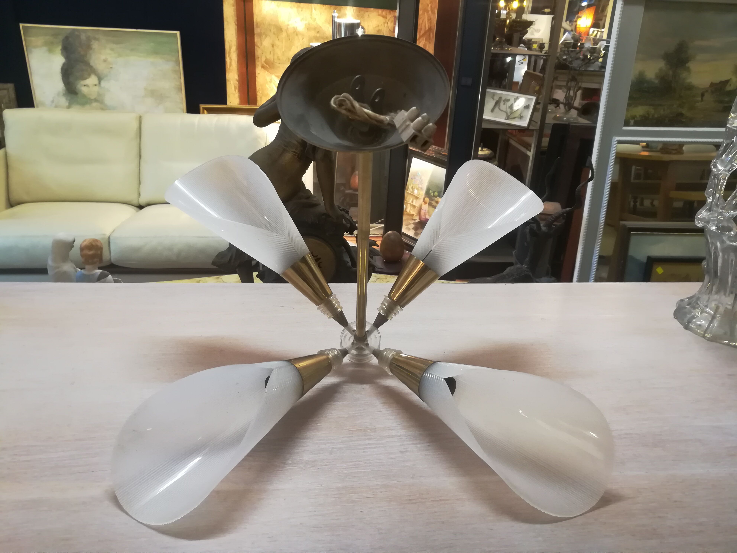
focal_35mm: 26
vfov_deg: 53.1
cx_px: 368
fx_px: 554
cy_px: 276
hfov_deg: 67.3
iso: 400
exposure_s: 1/25
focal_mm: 3.83
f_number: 2.2
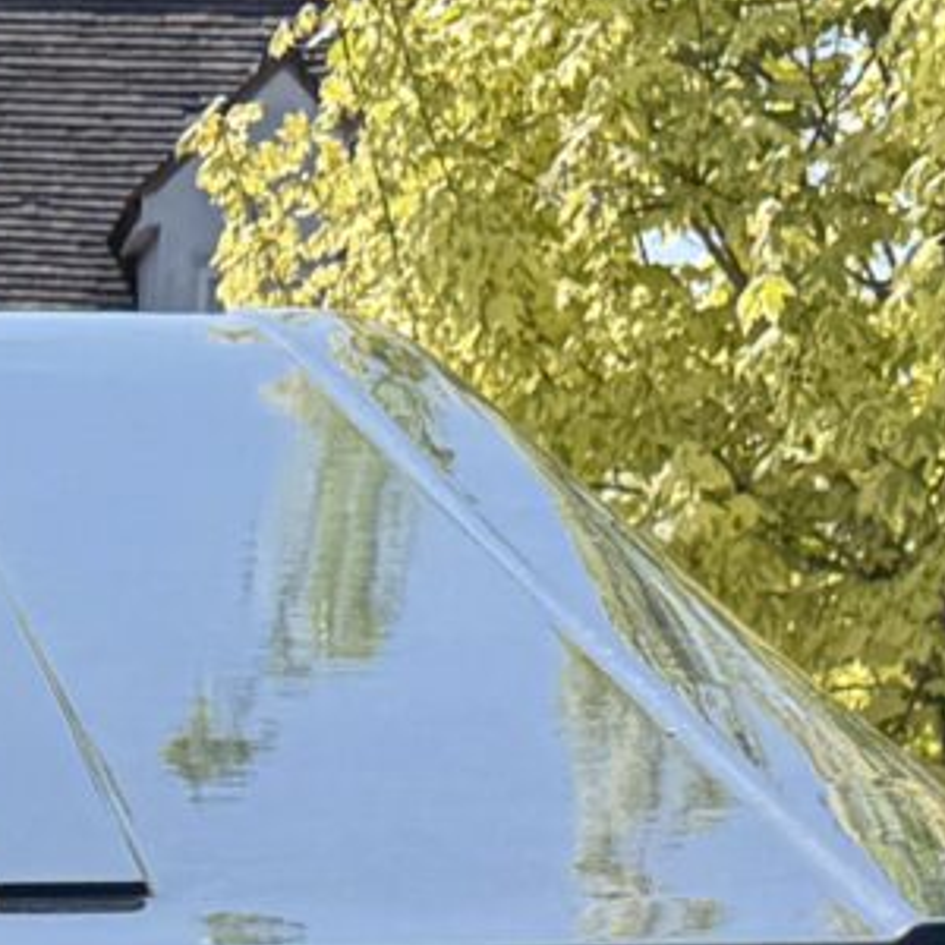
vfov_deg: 8.5
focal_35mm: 181
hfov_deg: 9.4
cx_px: -498
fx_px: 5590
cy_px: 2561
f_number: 1.78
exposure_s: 1/2710
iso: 80
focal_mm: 6.76
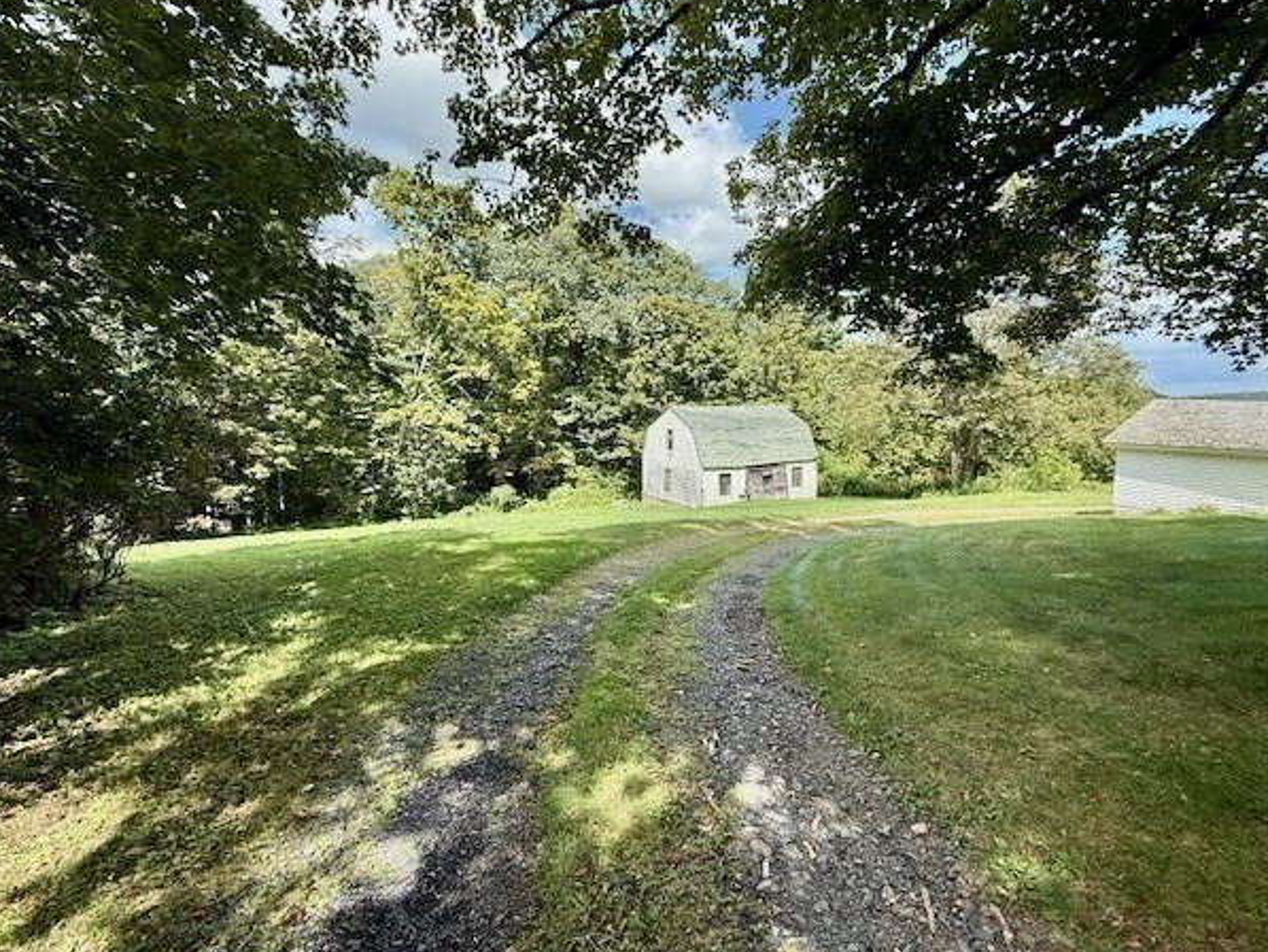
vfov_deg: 81.7
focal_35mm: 15
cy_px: 461
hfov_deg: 98.1
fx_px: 550
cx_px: 661
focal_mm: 2.22
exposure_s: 1/853
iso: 64
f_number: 2.2
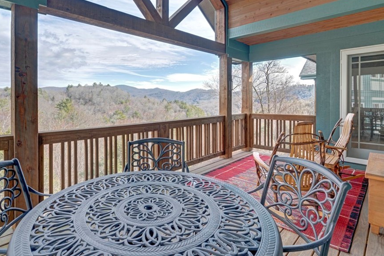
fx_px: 213
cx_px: 163
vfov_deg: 61.6
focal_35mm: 20
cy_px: 108
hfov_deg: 83.4
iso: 100
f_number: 6.3
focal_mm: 16
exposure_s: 1/100
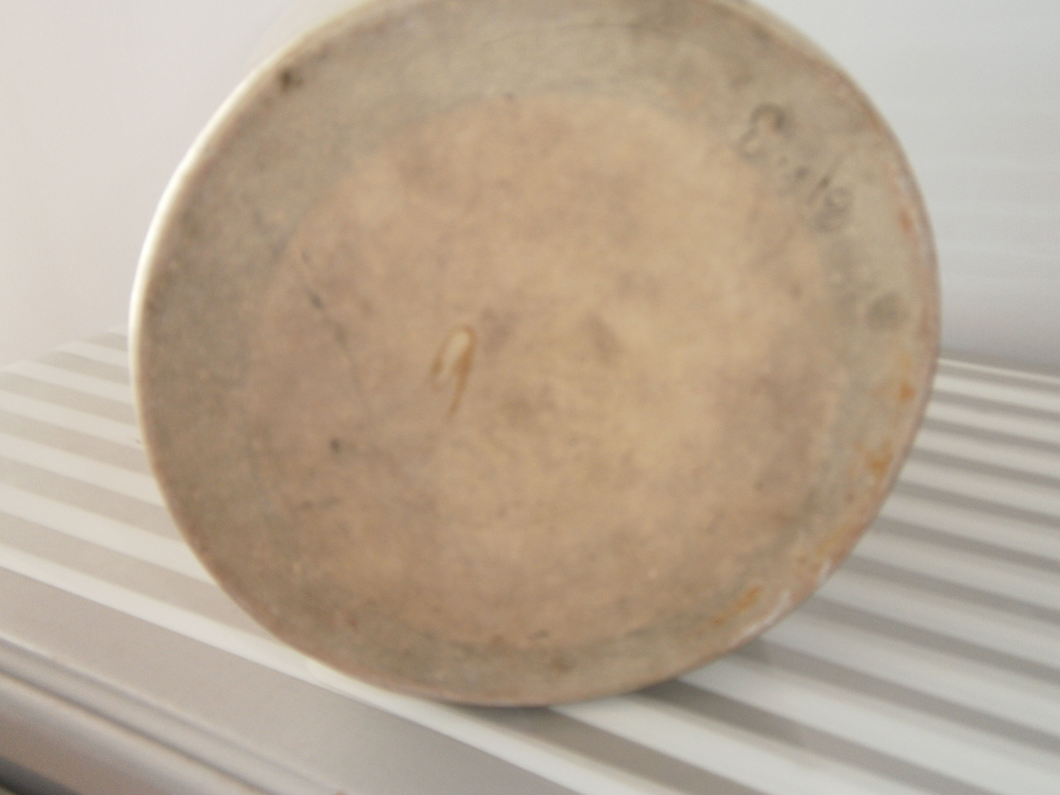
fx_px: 1102
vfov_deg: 39.7
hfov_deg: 51.4
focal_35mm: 36
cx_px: 530
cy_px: 398
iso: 125
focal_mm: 6.4
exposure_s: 1/40
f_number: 3.1
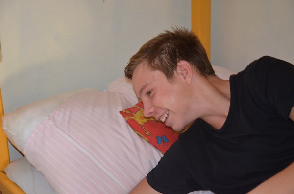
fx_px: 758
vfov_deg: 14.6
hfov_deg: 22.0
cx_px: 147
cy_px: 97
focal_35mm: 93
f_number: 5.3
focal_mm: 62
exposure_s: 1/60
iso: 3200
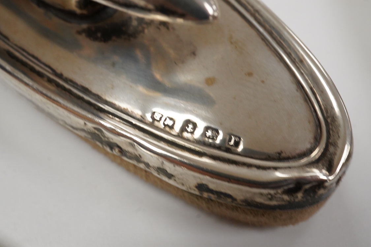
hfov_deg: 43.6
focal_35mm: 45
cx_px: 186
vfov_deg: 29.9
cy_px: 124
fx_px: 464
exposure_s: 1/100
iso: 2500
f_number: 18
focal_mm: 30
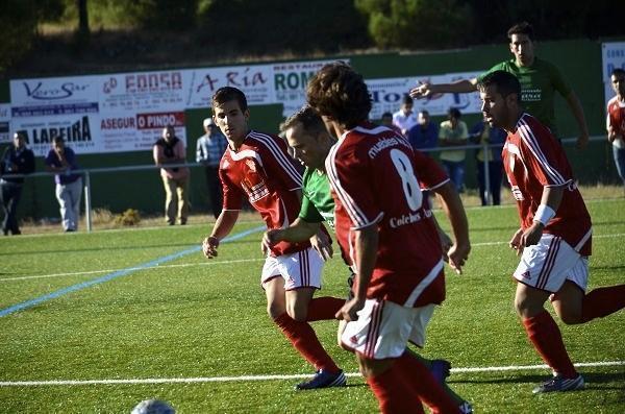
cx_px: 312
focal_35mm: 202
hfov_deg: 10.2
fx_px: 3507
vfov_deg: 6.7
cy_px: 207
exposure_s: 1/1000
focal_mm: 135
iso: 110
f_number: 5
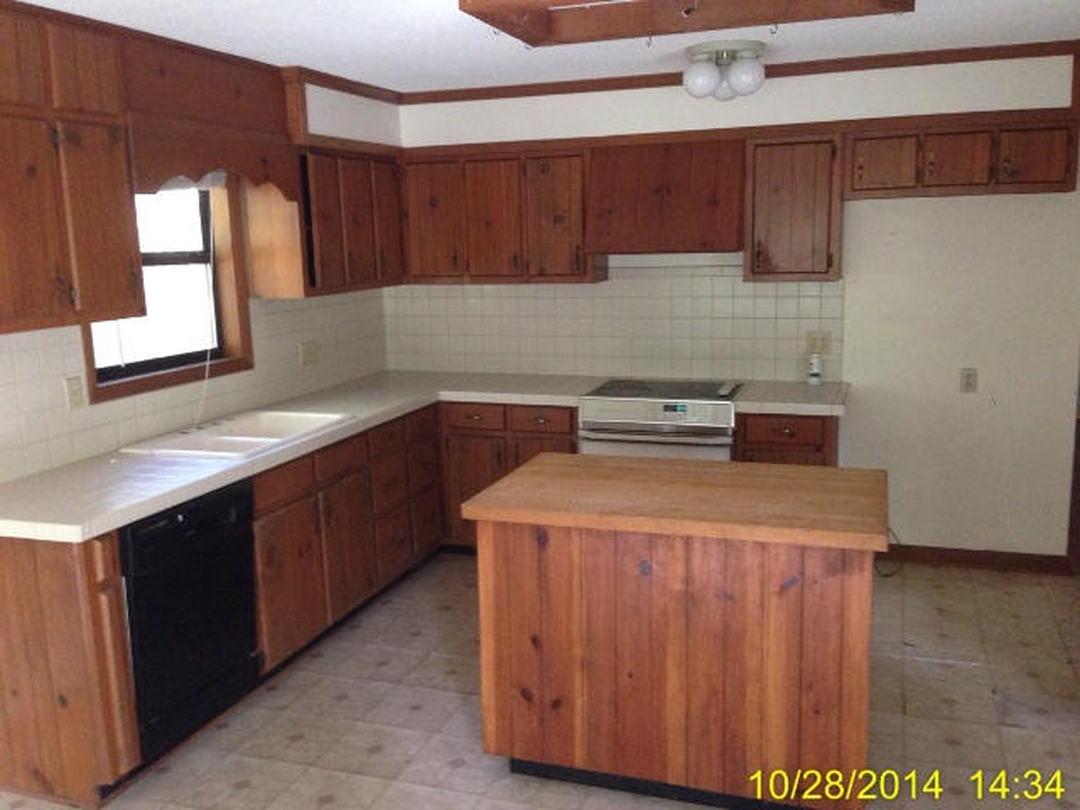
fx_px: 1030
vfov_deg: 42.9
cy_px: 405
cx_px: 540
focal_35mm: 33
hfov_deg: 55.4
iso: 400
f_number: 2.4
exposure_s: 1/17
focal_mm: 4.12
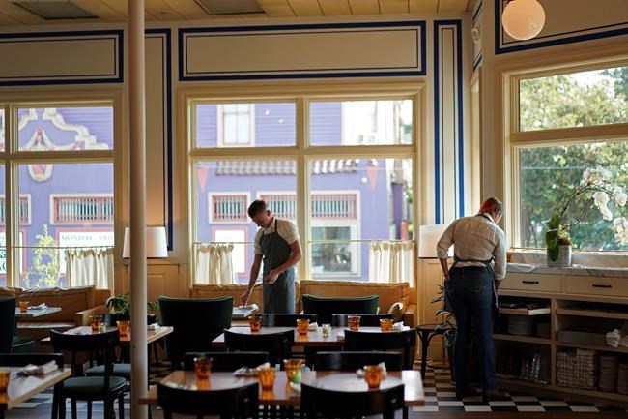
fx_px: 959
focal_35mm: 55
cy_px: 210
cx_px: 314
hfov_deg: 36.3
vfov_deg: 24.6
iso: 1250
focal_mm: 55
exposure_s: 1/3200
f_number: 1.8
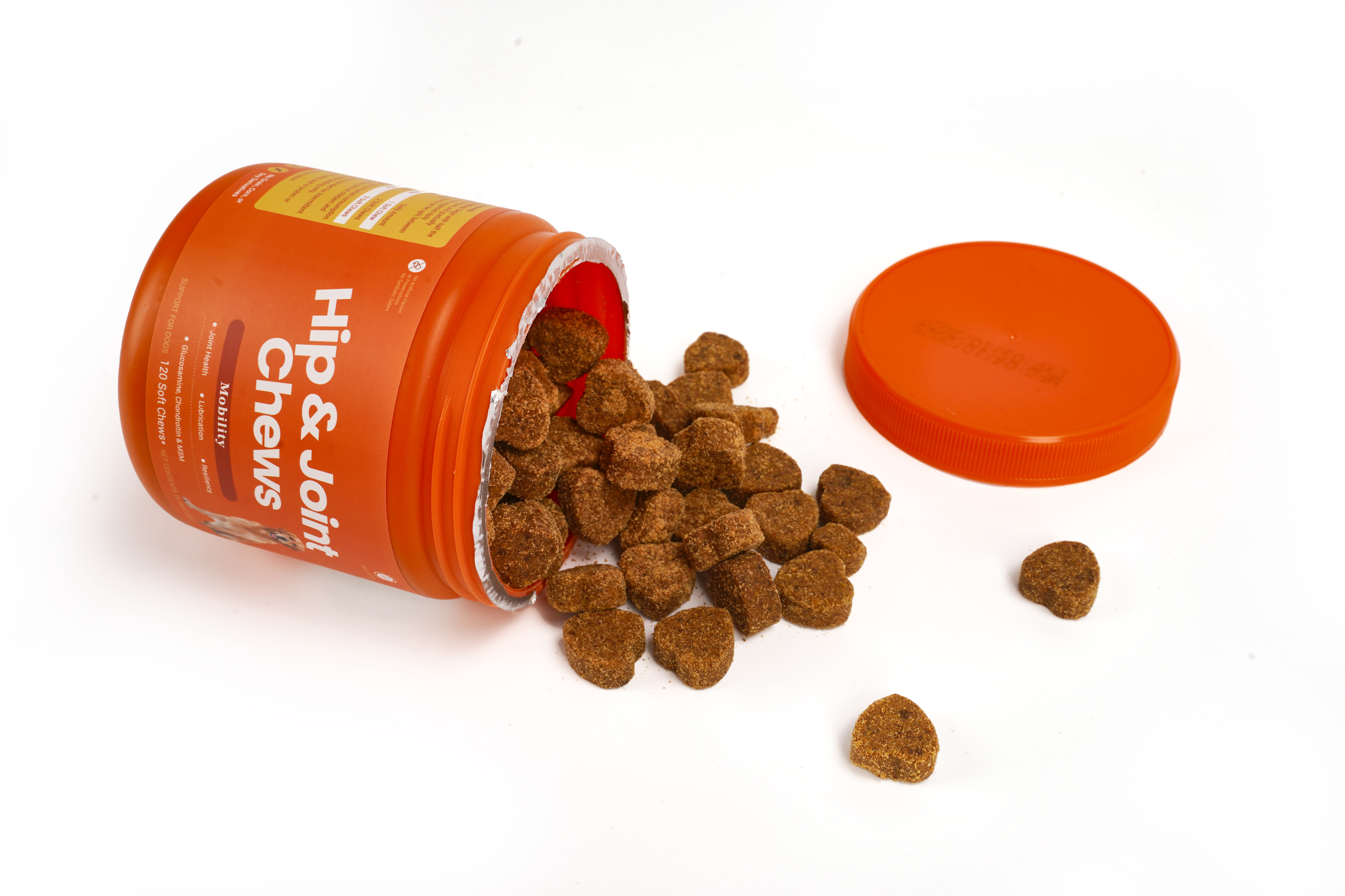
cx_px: 672
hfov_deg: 50.7
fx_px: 1420
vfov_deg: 35.1
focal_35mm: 38
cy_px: 448
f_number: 18
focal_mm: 38
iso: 100
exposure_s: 1/80
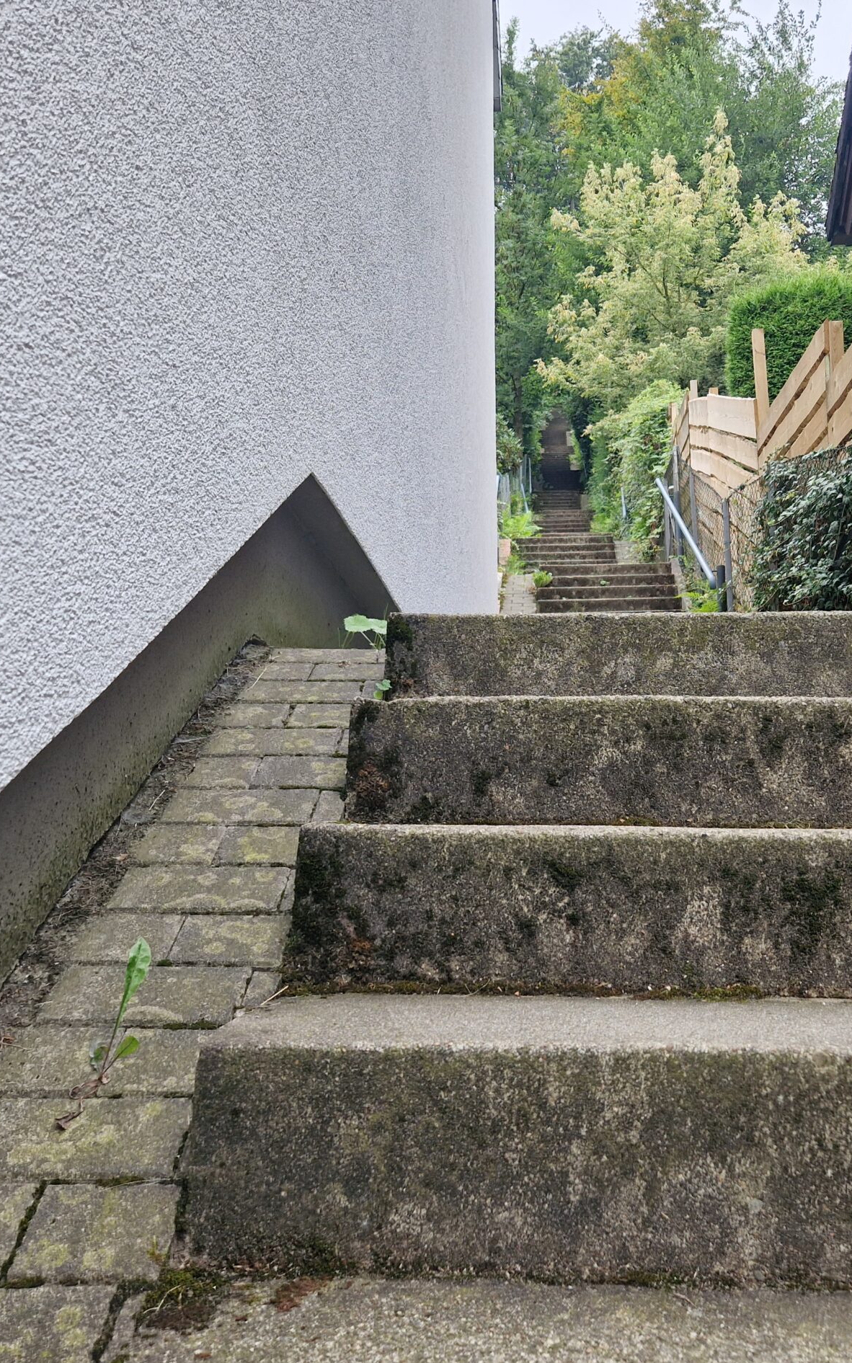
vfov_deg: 58.1
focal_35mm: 33
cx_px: 500
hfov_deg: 38.2
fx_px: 1226
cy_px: 680
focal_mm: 5.4
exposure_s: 1/180
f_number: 1.8
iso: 64
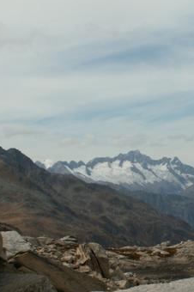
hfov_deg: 13.8
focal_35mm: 98
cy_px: 175
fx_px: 794
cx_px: 188
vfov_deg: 20.8
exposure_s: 1/250
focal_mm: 8.27
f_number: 8
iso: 50
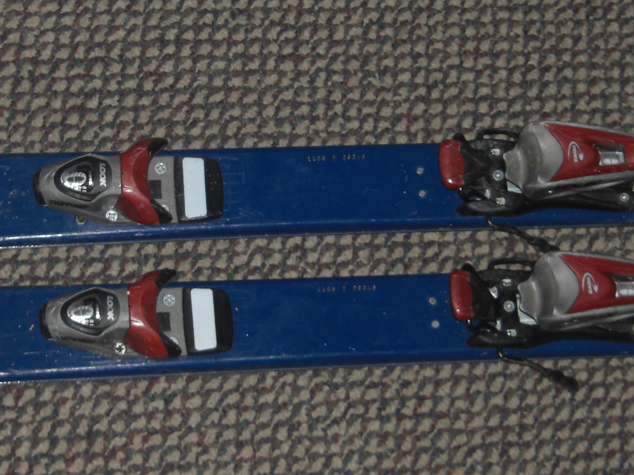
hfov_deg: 17.4
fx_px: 2070
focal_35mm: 113
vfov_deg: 13.1
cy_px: 191
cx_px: 272
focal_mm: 9.5
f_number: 3.1
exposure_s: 1/60
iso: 100
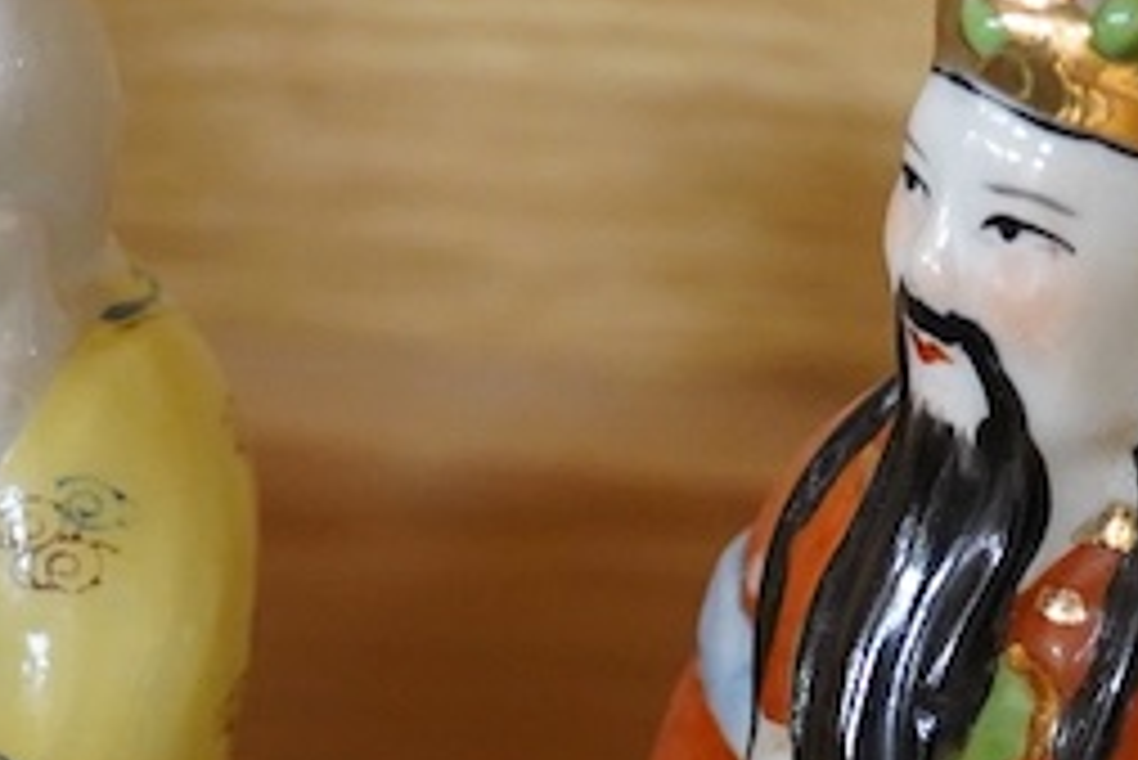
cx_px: 641
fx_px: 6326
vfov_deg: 6.8
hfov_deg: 10.3
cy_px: 854
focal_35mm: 200
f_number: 4
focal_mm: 30
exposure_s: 1/80
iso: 2500
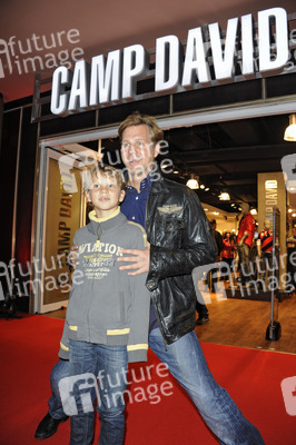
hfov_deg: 46.3
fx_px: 346
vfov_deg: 65.5
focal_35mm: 28
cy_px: 222
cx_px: 148
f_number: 5.6
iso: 800
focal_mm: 28
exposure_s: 1/125
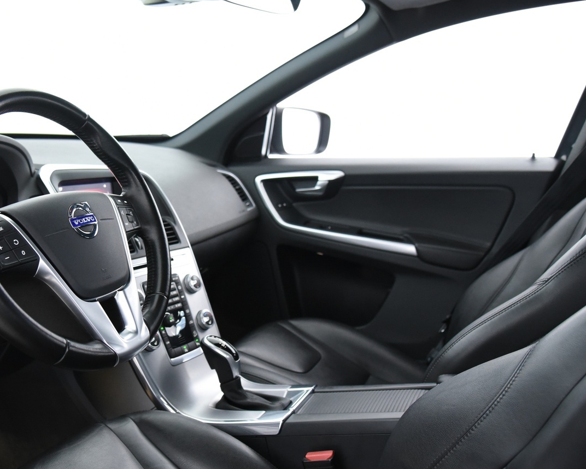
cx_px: 183
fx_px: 590
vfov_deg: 43.3
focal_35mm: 34
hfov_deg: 51.6
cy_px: 252
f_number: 4
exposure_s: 1/25
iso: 4000
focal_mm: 24
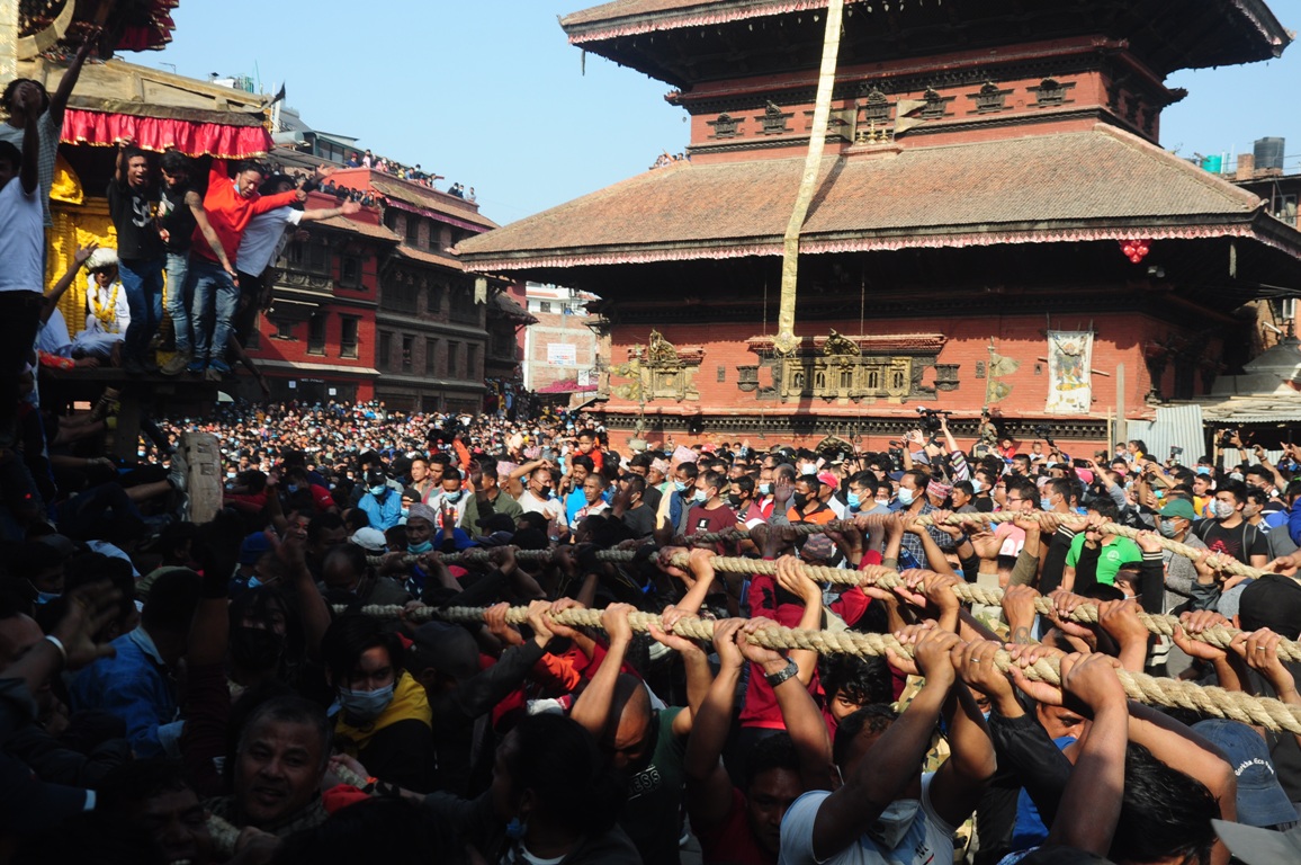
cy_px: 432
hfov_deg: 48.0
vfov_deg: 32.9
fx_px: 1462
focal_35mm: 40
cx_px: 650
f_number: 8
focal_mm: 27
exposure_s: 1/250
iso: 200
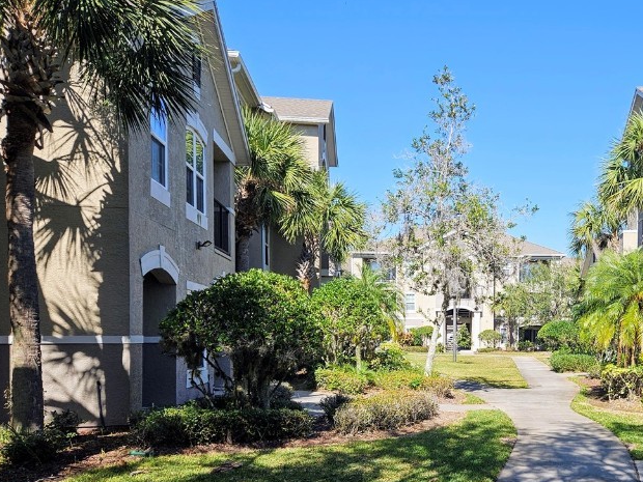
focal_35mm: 38
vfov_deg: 37.1
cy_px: 341
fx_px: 706
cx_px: 507
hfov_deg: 46.6
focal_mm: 5.4
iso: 25
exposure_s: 1/1126
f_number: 1.8
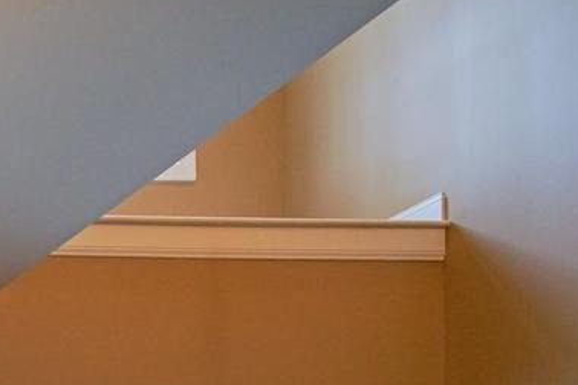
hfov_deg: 21.1
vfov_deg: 18.2
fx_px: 979
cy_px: 669
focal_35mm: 61
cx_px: -479
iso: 1250
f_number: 4
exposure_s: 1/160
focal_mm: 16
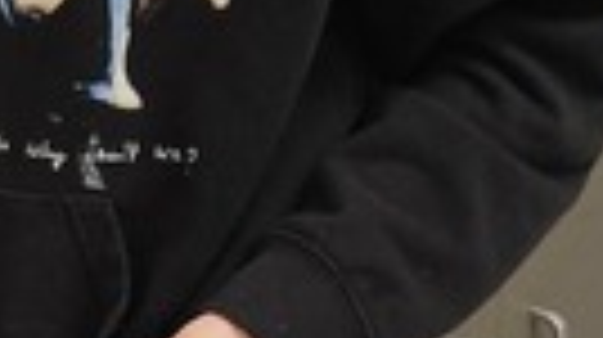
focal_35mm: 192
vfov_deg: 6.3
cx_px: 14
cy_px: 361
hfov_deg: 11.1
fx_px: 3066
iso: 200
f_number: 1.8
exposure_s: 1/120
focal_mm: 5.4
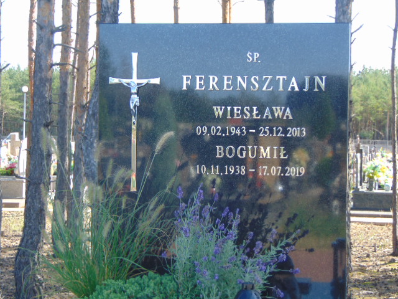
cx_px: 199
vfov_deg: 13.7
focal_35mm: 108
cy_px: 150
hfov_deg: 18.2
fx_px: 1242
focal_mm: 19.4
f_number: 3.9
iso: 80
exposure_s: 1/125
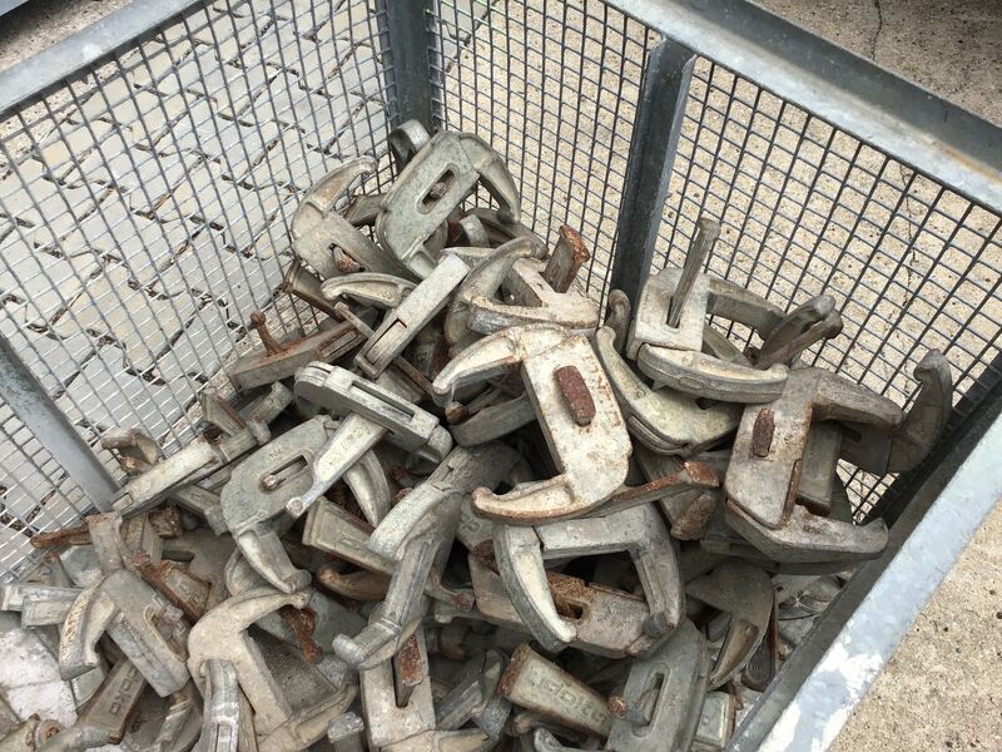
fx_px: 897
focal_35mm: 31
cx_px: 501
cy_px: 376
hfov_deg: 58.4
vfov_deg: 45.4
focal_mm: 3.3
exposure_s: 1/627
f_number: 2.4
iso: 25
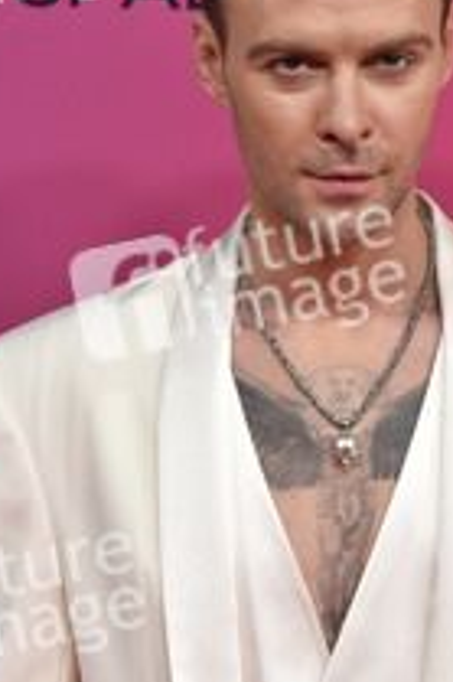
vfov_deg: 5.4
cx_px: 332
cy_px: 447
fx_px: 7241
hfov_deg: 3.6
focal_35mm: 383
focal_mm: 200
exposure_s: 1/200
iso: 2000
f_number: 5.6
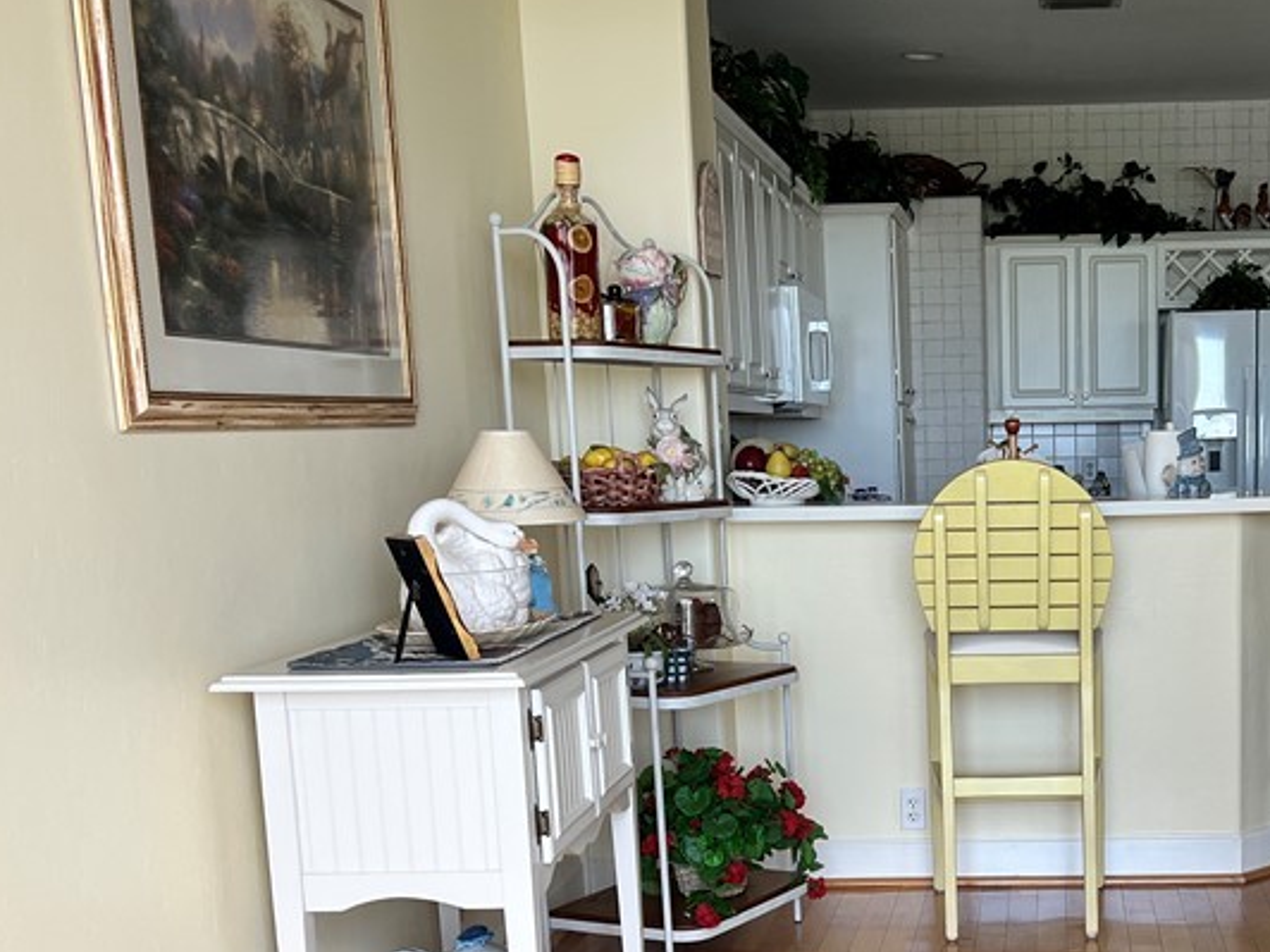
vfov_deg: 28.4
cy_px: 787
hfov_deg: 36.8
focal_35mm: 50
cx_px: 1019
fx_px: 1834
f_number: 1.5
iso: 80
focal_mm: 5.7
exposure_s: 1/121
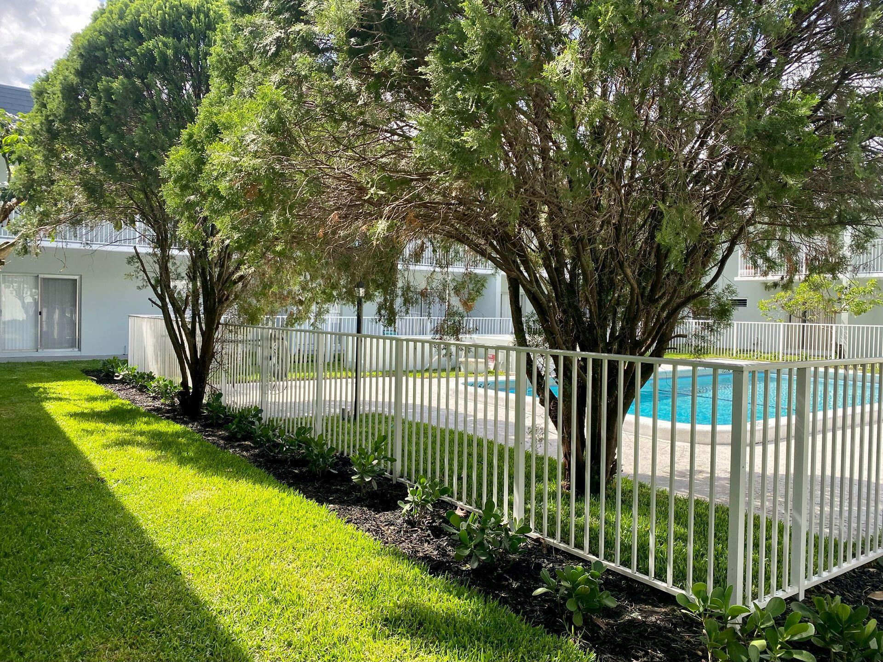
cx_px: 442
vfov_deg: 53.1
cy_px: 331
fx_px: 663
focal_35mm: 26
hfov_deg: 67.3
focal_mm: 4.25
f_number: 1.8
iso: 32
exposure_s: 1/1206
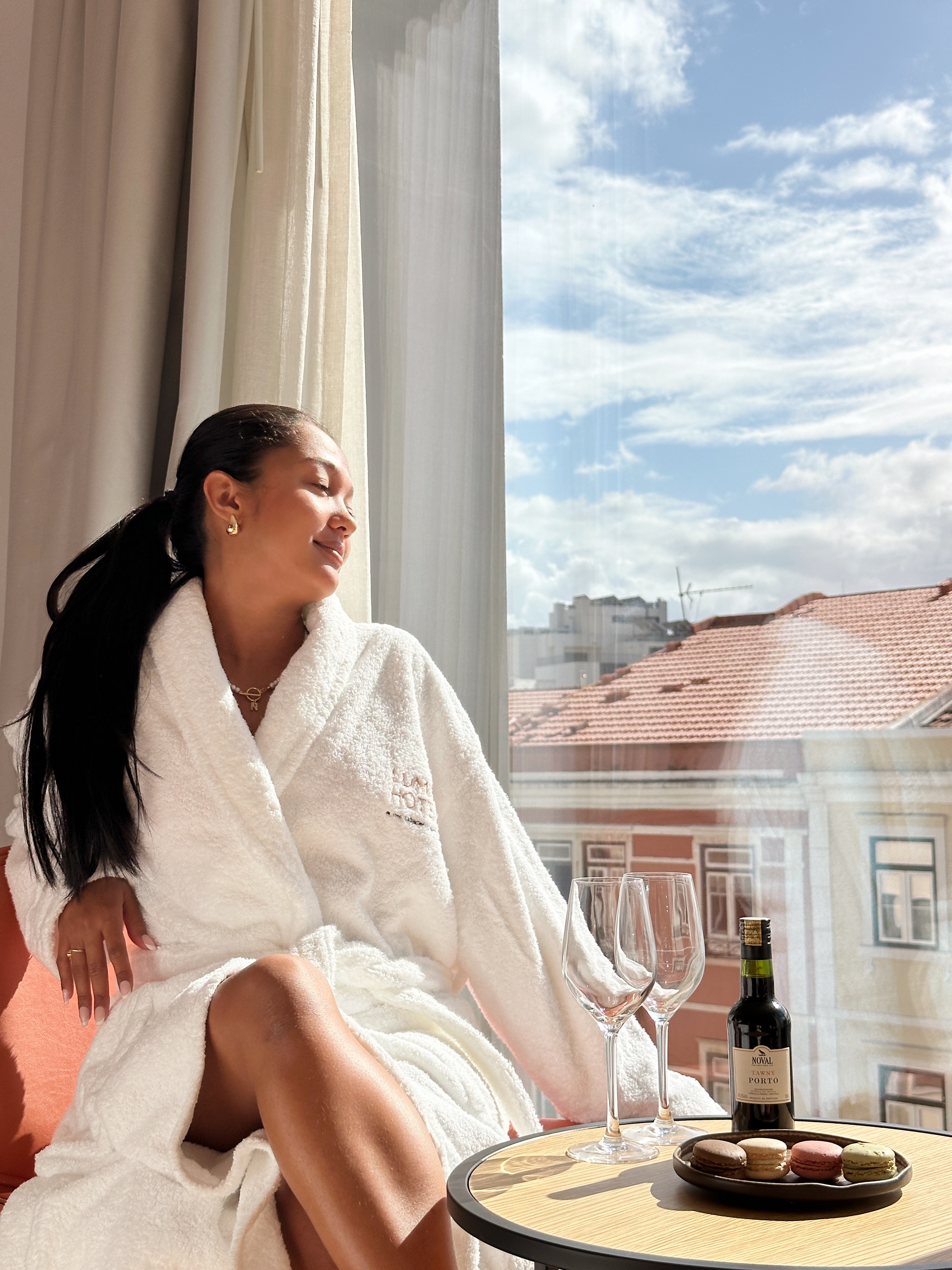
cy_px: 635
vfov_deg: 39.7
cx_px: 476
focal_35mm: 48
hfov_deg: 30.3
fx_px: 1760
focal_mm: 6.86
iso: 64
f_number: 1.78
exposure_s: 1/4566
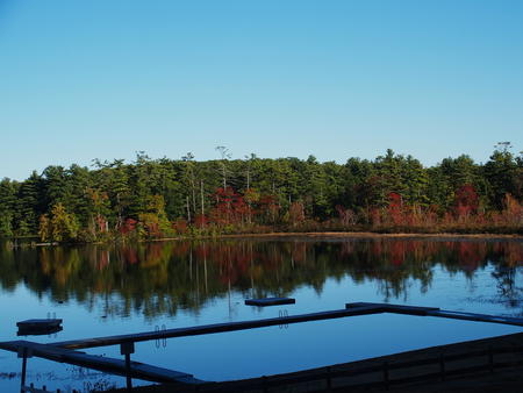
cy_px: 196
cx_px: 262
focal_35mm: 62
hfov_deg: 31.2
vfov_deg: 23.7
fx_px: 937
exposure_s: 1/1000
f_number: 3.5
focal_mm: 13.2
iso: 100
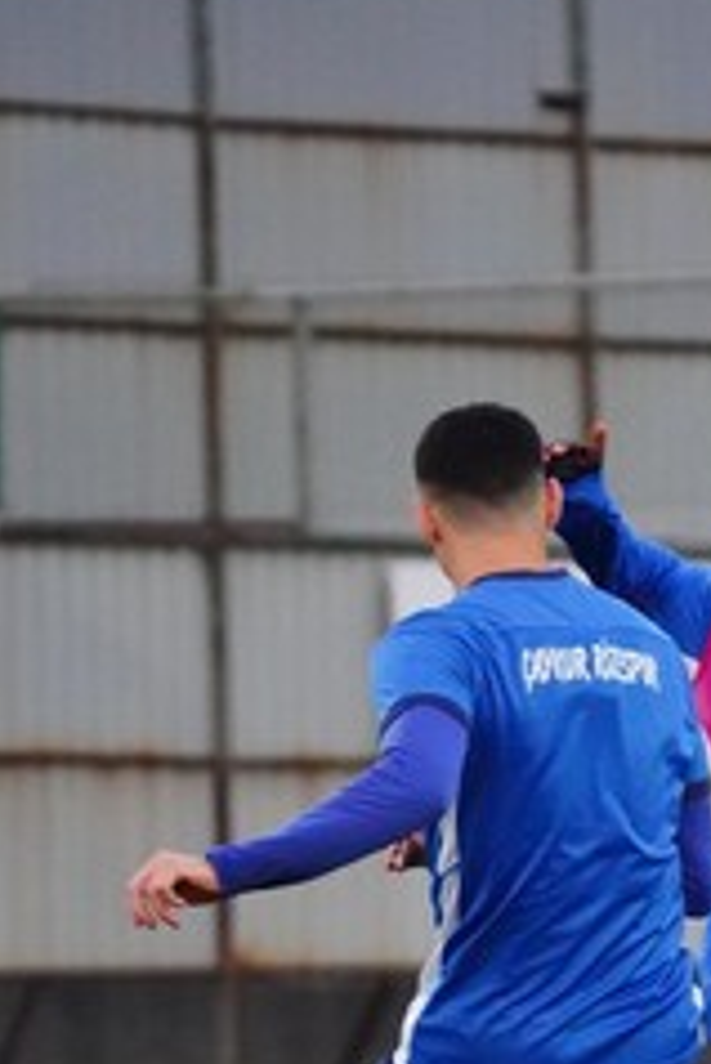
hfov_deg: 2.2
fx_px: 18399
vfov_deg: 3.3
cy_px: 963
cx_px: 859
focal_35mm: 622
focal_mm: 200
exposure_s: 1/1250
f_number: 5.6
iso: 12800
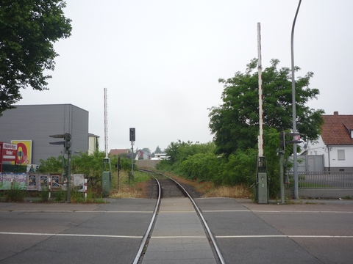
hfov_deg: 52.6
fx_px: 357
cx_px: 176
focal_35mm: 35
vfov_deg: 40.7
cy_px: 132
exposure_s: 1/400
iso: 100
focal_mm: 5.2
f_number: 4
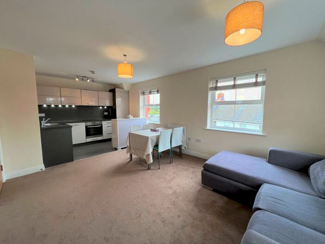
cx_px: 162
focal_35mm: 13
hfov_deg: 106.2
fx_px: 122
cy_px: 122
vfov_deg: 89.9
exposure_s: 1/100
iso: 64
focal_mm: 1.57
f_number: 1.8
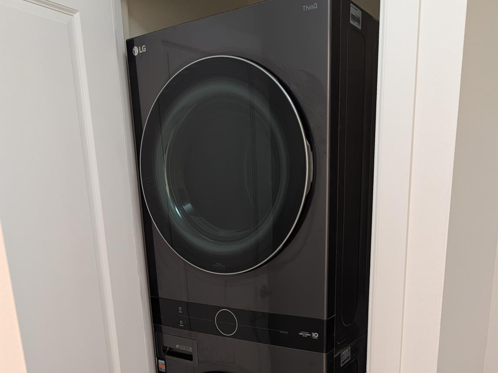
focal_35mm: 32
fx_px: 460
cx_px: 249
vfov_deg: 41.4
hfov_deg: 56.8
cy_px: 321
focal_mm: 6.9
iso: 146
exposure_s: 1/60
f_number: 1.68
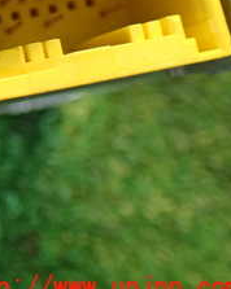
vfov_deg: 22.1
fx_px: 719
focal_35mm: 84
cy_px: 13
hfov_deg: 16.2
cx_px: -143
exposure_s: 1/30
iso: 320
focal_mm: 5.79
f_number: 2.4
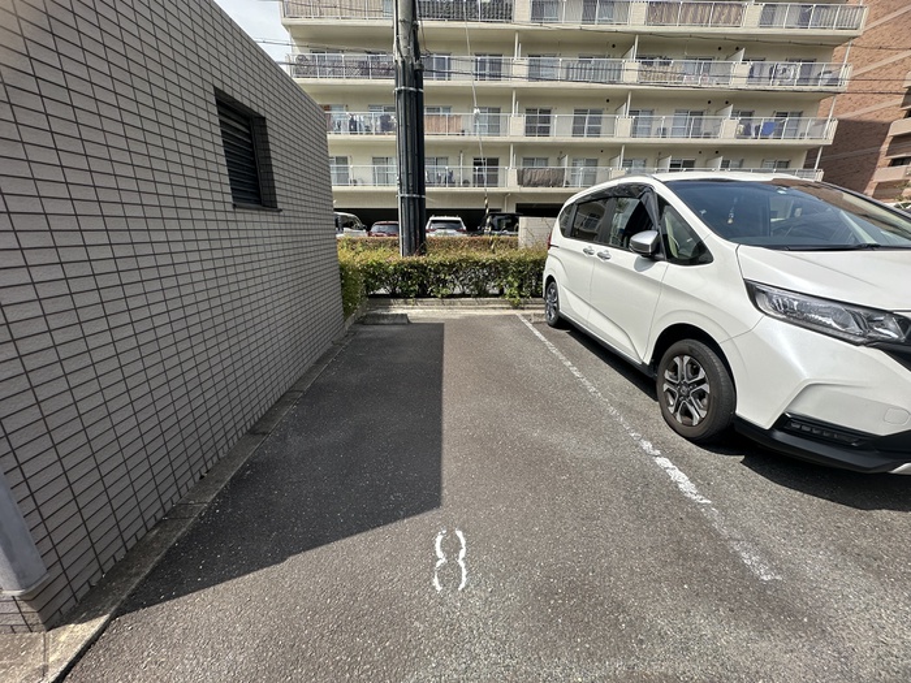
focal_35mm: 14
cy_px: 342
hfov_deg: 102.1
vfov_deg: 85.7
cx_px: 456
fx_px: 368
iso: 50
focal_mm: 2.22
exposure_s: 1/1159
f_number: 2.2
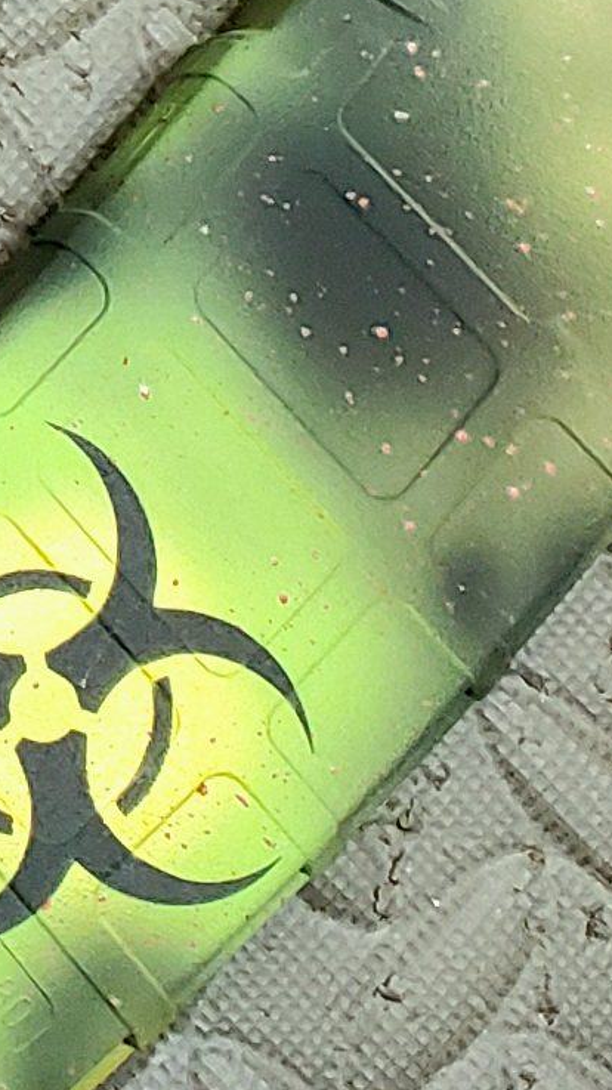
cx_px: -1237
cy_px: -694
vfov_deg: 12.9
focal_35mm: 155
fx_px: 4476
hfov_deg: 7.0
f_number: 2.4
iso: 250
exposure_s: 1/60.2
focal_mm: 4.3
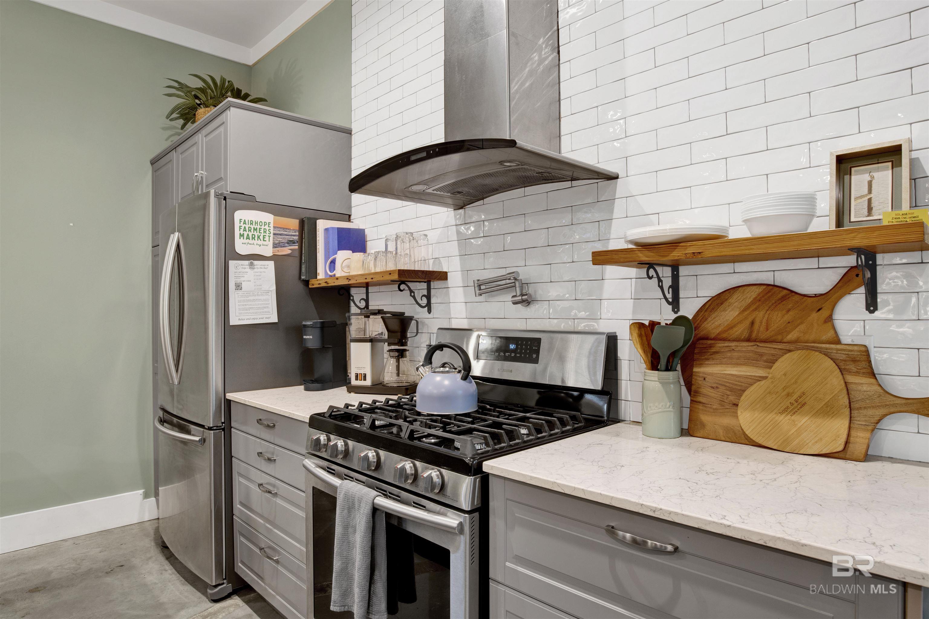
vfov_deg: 59.5
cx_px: 464
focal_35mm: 21
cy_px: 310
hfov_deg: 81.2
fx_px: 542
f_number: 11
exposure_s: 1.3
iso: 200
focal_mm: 21
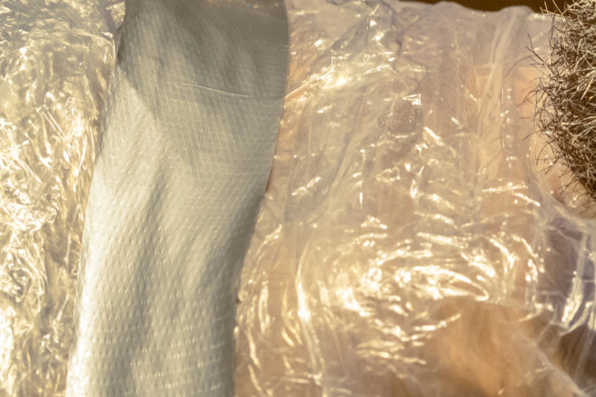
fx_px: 5497
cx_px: 1045
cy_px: -22
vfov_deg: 4.1
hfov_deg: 6.1
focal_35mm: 332
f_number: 5
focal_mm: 85
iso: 1250
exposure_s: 1/320
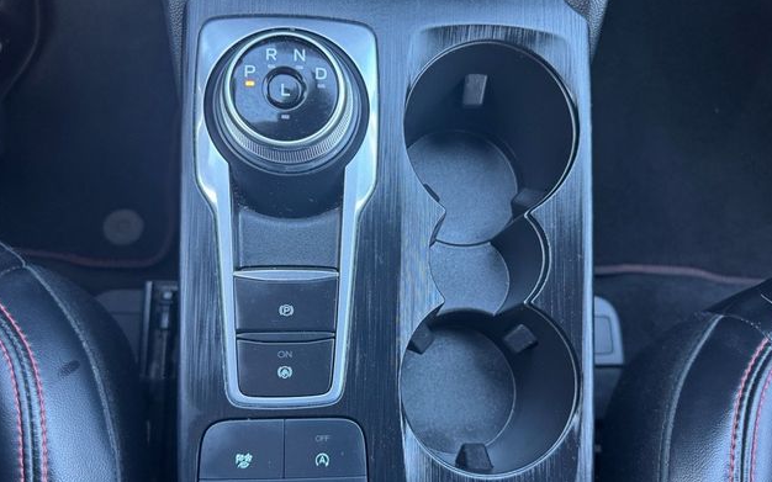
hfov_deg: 70.4
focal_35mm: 26
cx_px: 386
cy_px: 271
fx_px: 547
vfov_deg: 47.5
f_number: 1.78
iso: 400
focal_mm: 6.76
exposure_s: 1/51
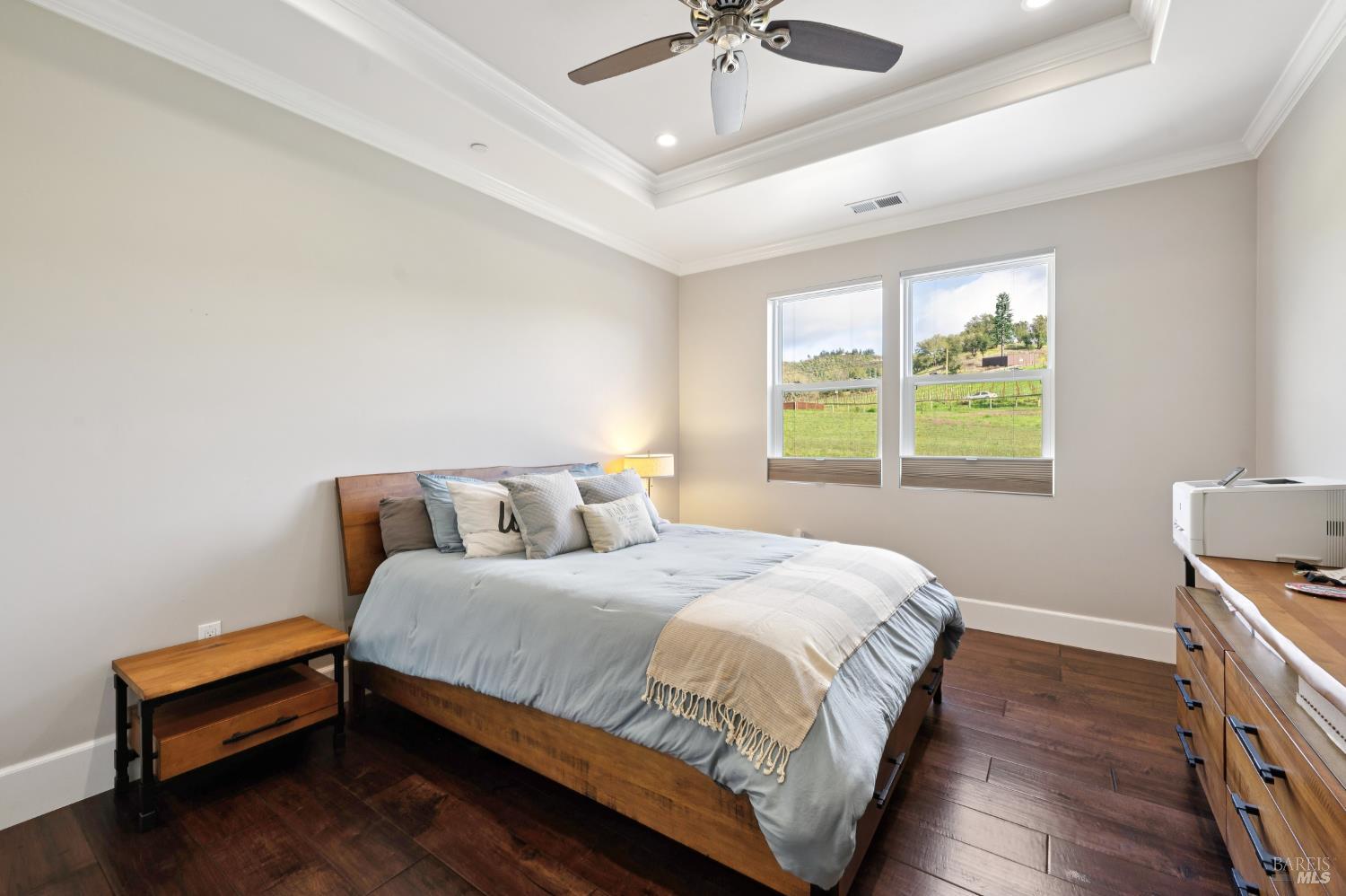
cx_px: 673
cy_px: 448
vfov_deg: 79.1
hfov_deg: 102.3
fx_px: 542
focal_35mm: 14
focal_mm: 14.5
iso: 200
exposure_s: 1/30
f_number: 8
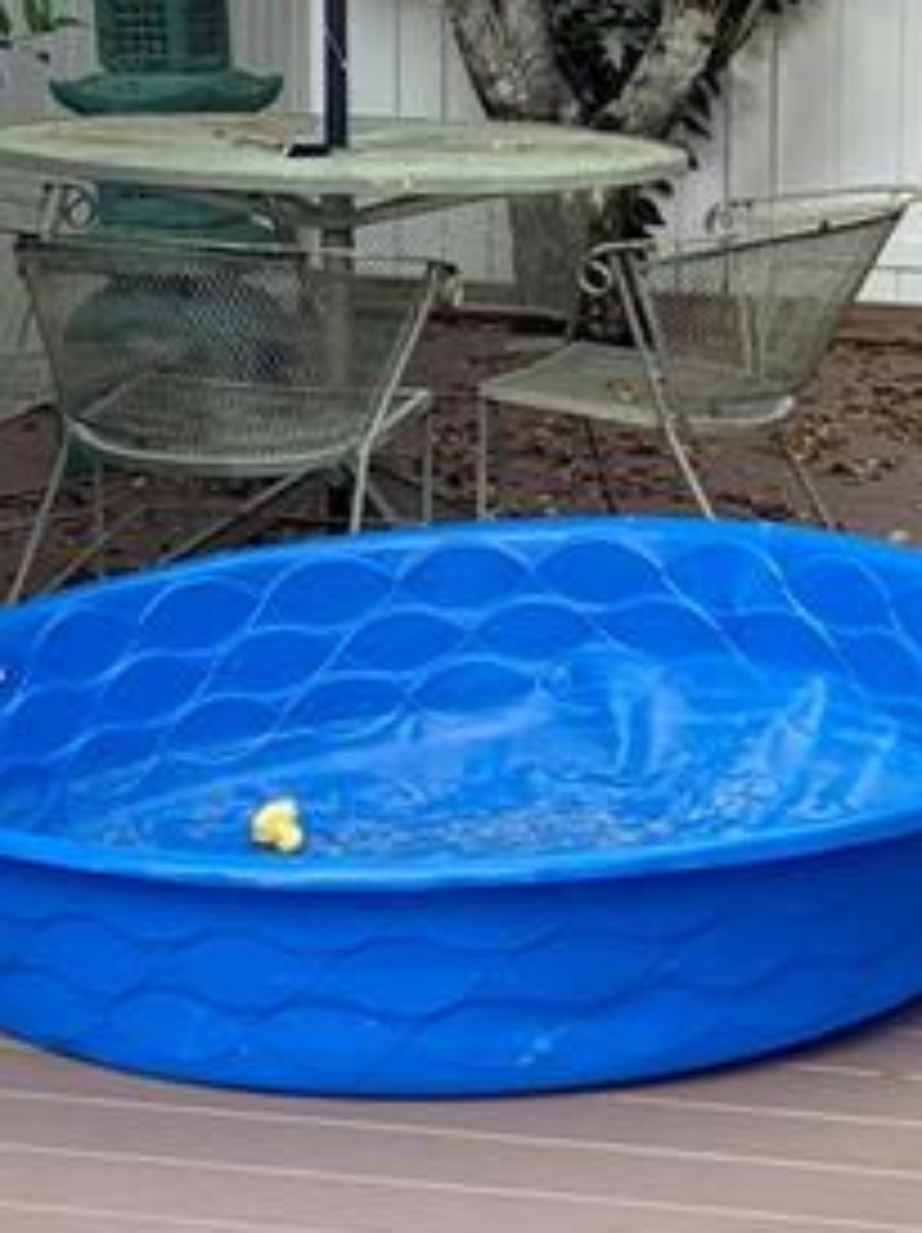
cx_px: 940
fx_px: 4055
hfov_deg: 12.8
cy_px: 486
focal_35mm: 114
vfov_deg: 17.3
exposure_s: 1/232
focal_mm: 5.96
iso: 100
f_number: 1.6
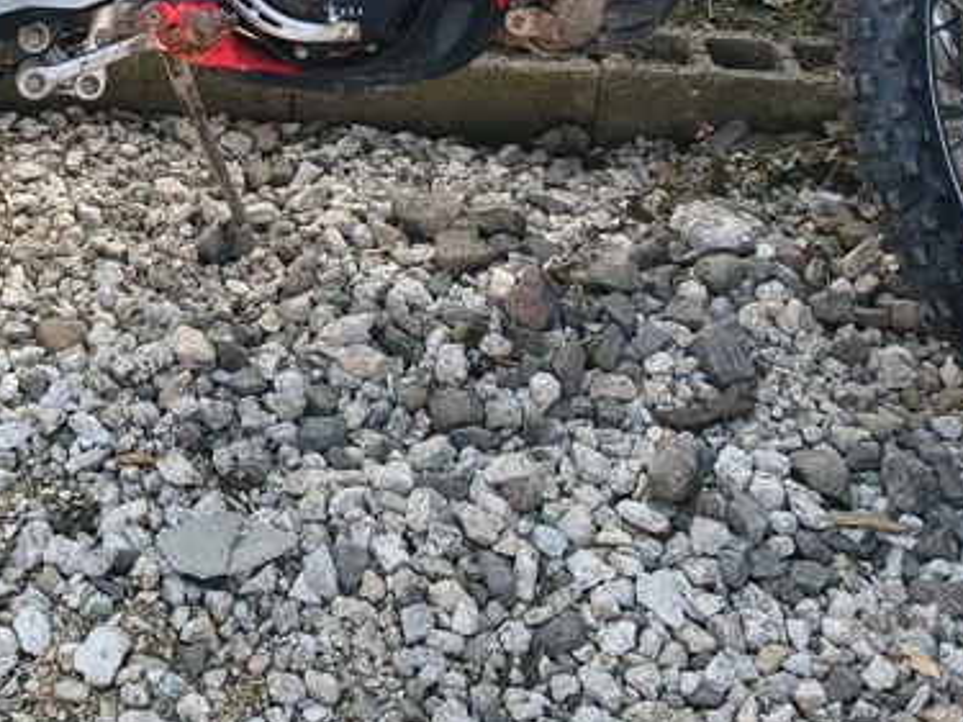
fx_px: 1780
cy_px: -149
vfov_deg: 21.3
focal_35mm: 64
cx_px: 231
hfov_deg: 29.8
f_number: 1.8
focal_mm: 5.56
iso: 100
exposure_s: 1/592
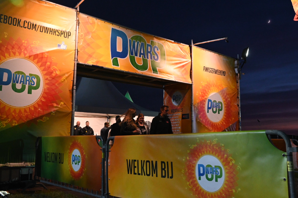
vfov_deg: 36.9
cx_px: 149
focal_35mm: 36
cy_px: 99
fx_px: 298
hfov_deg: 53.1
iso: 3200
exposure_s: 1/60
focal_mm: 24
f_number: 5
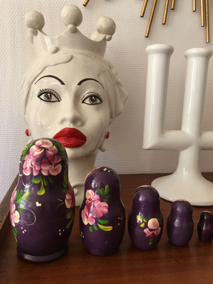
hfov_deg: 48.2
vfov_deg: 61.7
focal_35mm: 29
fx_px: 238
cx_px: 106
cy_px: 142
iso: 50
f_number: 2.2
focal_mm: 4.15
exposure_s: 1/17
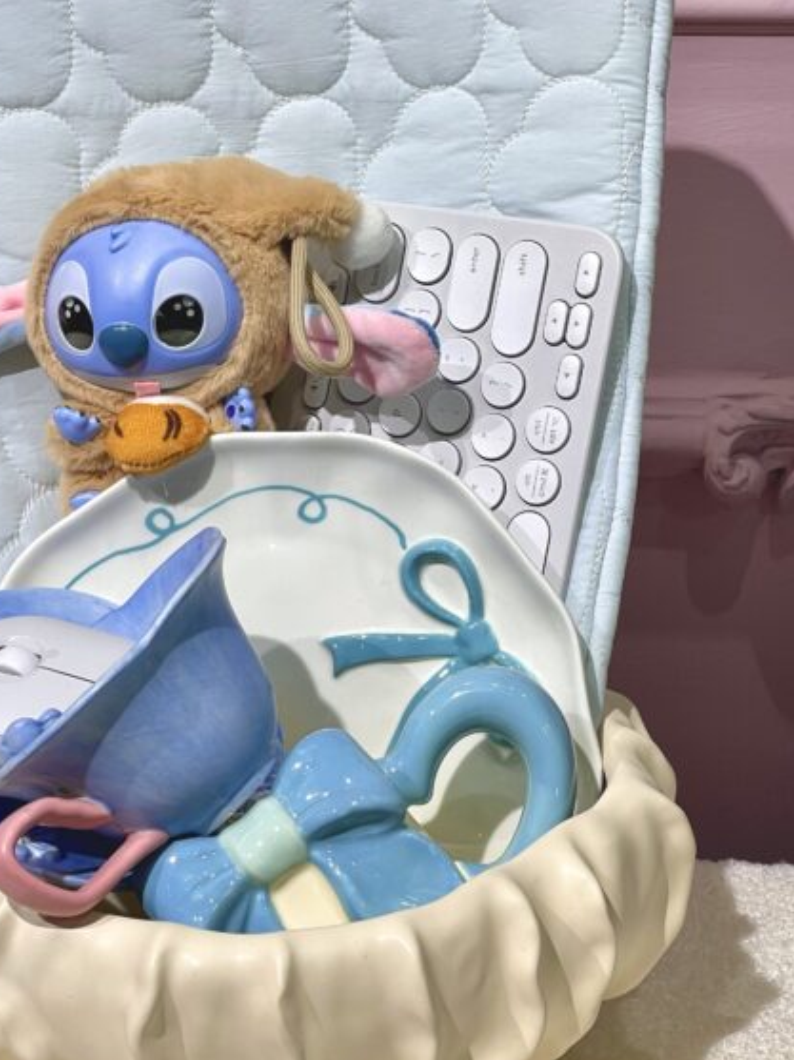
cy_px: 529
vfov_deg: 21.3
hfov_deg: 16.0
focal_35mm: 92
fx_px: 2817
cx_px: 299
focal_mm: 7.5
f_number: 2.2
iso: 25
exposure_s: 1/100
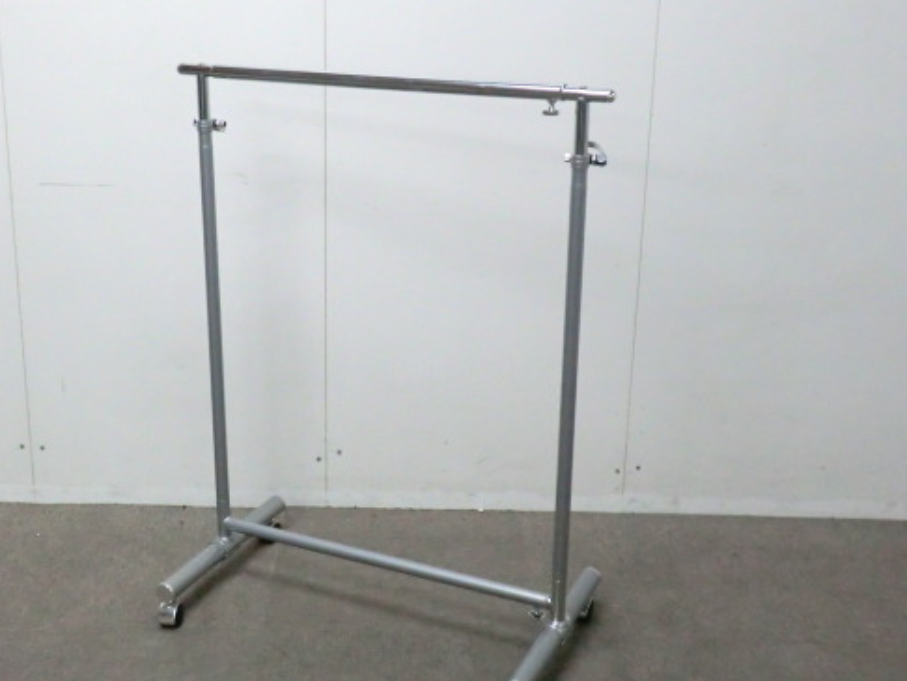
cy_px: 302
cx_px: 368
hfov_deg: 38.0
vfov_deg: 29.1
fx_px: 1311
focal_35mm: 50
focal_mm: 6.9
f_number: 3.9
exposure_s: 1/60
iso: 640
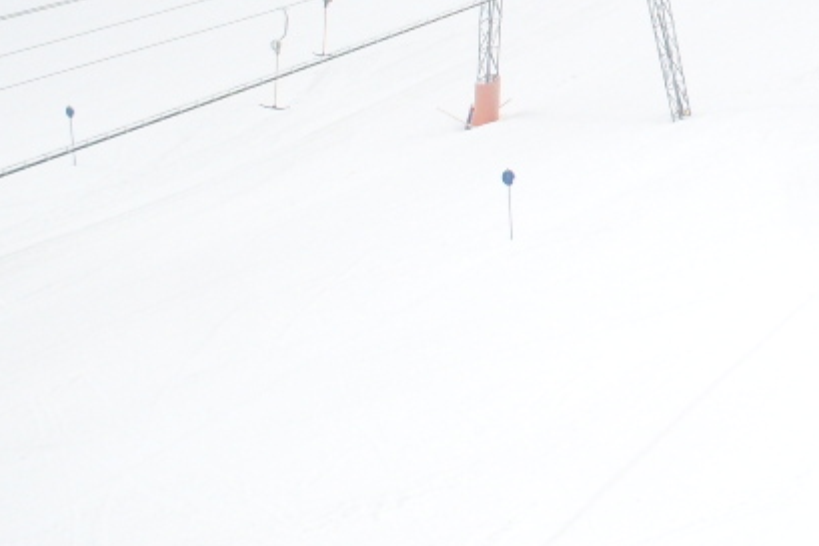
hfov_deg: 19.9
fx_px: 2253
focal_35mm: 99
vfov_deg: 13.5
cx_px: 845
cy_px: -98
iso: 120
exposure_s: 1/750
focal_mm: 6.3
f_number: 8.4
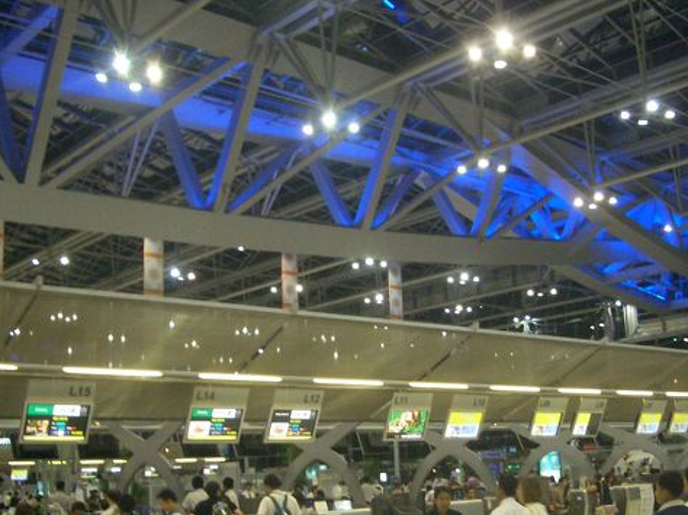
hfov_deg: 39.5
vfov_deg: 30.1
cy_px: 330
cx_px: 408
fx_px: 954
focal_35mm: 48
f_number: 2.6
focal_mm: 5.8
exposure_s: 1/40
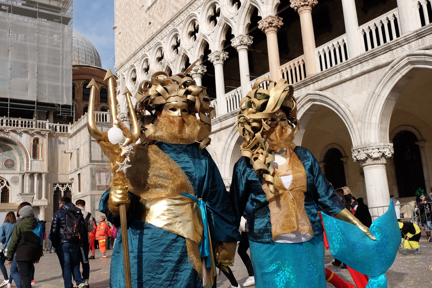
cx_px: 216
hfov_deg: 55.8
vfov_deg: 38.9
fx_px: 408
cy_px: 144
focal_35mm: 34
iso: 200
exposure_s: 1/1800
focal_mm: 22.7
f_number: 4
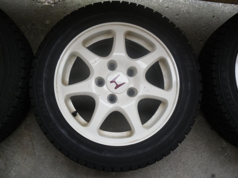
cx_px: 119
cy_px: 89
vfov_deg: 40.7
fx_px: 241
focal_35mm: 35
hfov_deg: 52.6
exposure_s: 1/98
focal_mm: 6.3
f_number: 3
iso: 80
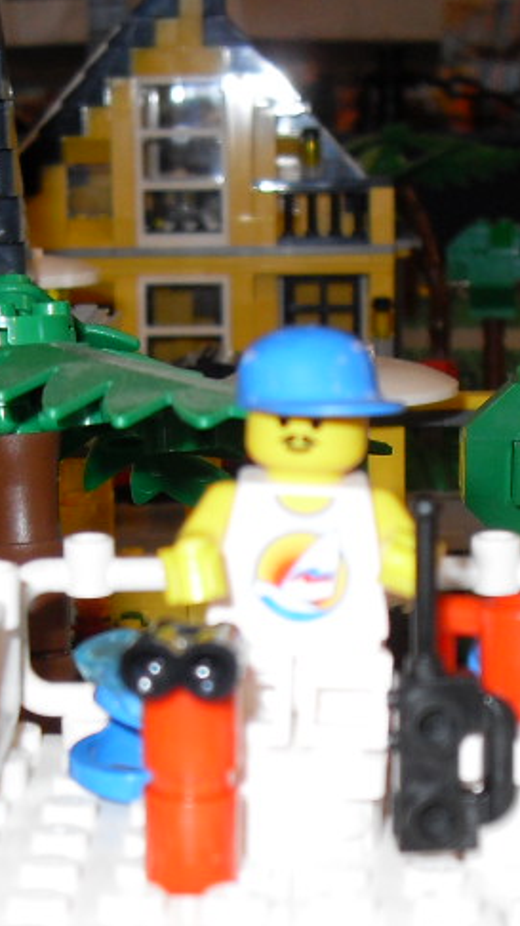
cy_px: 701
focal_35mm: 85
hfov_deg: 14.2
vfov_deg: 24.7
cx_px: 322
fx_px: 2086
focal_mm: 6.3
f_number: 2.8
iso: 100
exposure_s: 1/45
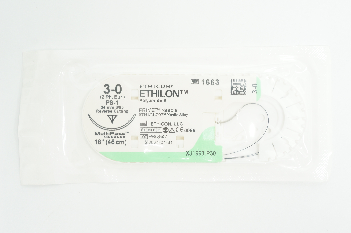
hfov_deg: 40.0
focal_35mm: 50
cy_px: 116
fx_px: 482
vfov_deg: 27.2
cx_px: 176
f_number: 7.1
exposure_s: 1/20
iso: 400
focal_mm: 33
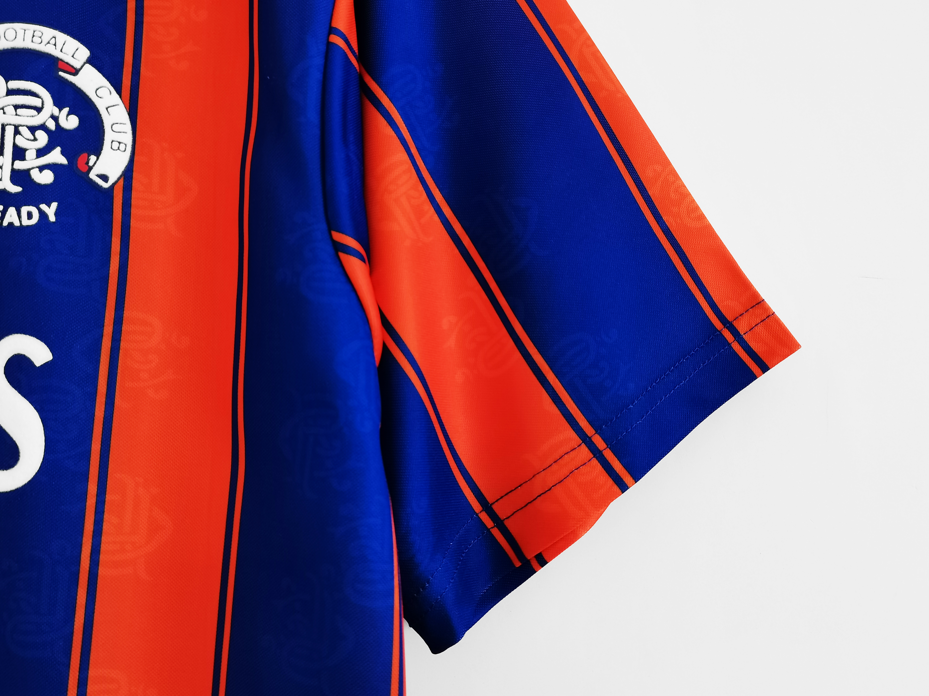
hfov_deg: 58.4
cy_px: 348
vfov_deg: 45.4
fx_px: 832
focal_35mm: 31
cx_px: 464
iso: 400
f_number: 1.8
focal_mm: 5.58
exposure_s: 1/50
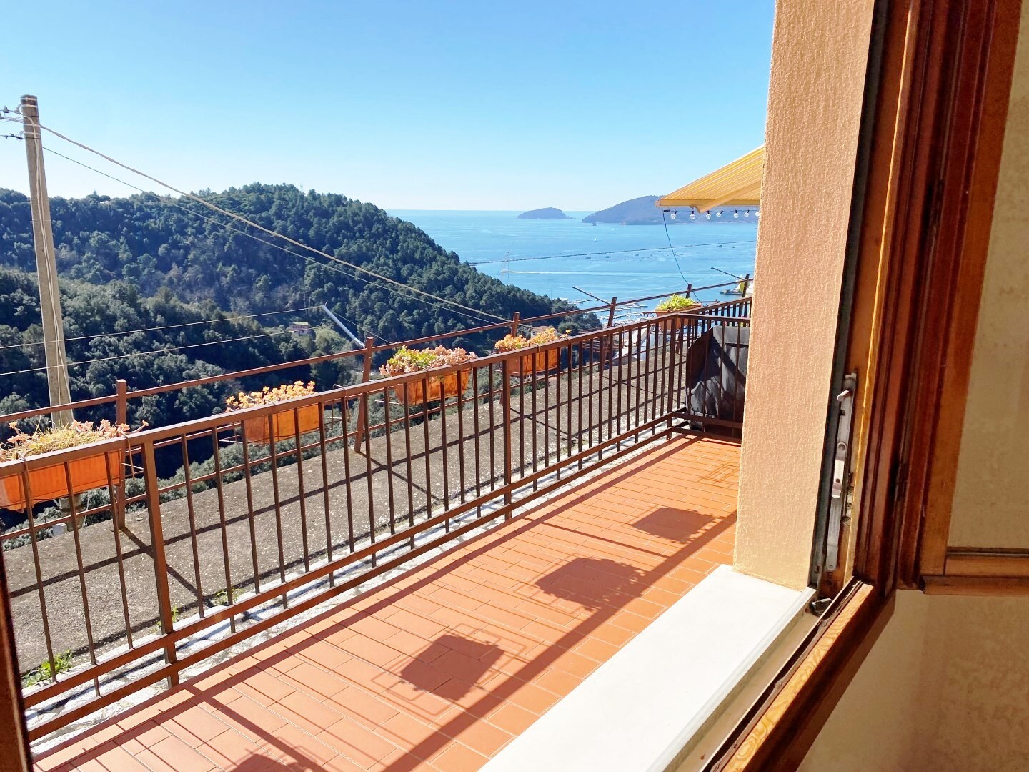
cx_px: 514
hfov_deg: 67.3
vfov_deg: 53.1
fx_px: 773
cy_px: 386
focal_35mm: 26
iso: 32
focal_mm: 4.25
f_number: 1.8
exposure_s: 1/3125
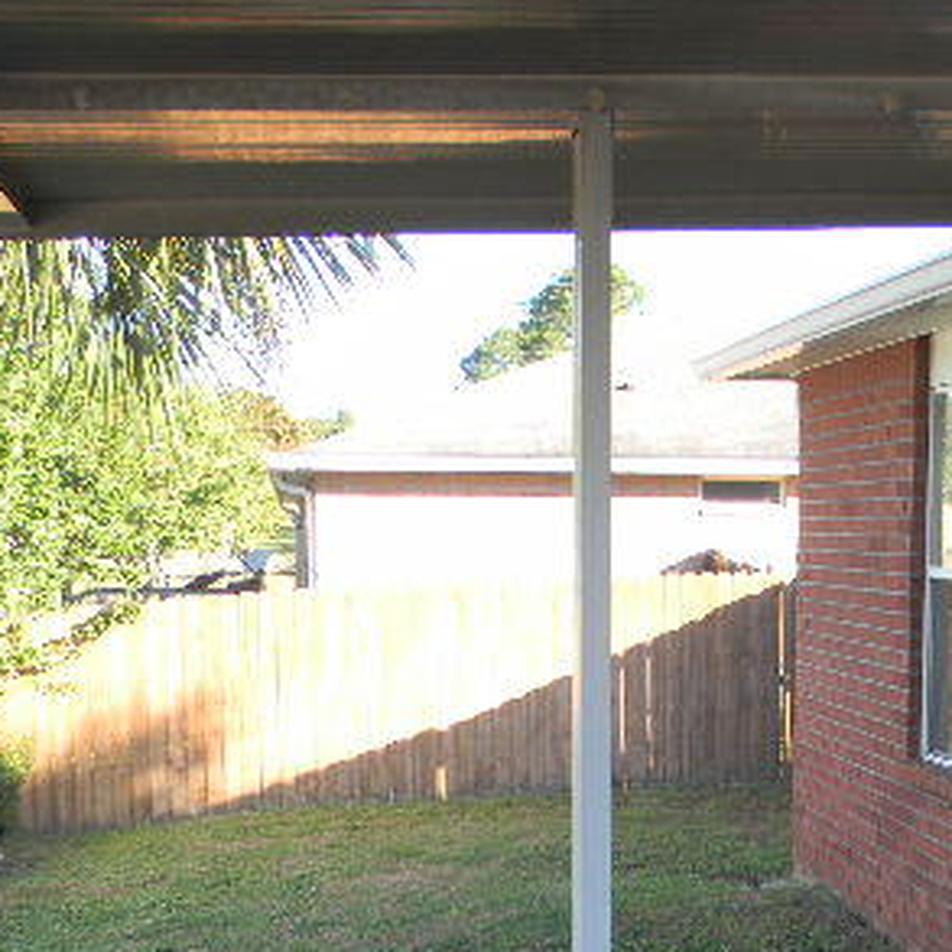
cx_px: 656
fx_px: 1680
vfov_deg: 31.1
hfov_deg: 31.3
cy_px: 705
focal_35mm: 54
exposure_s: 1/49
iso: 80
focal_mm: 5
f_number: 3.5
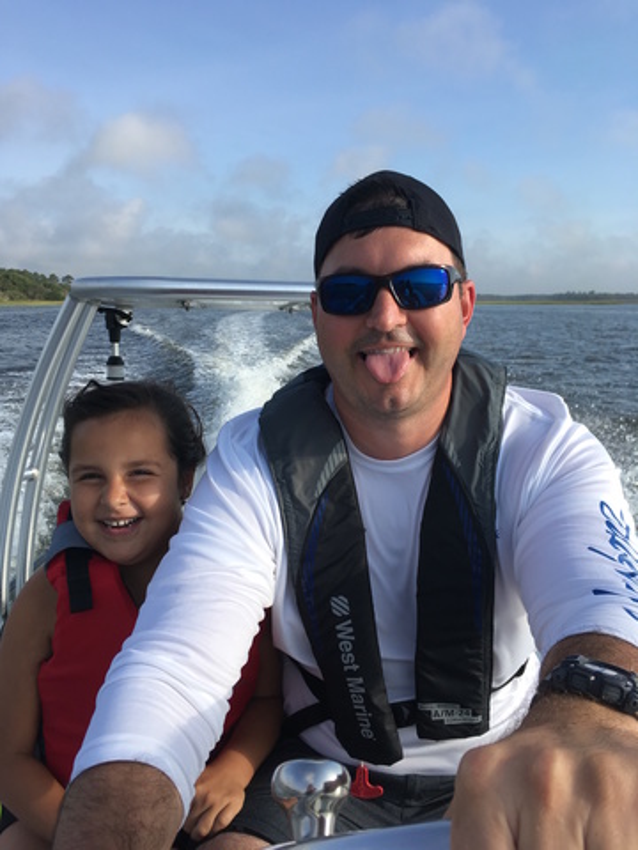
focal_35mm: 29
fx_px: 713
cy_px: 425
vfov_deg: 61.7
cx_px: 319
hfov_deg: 48.2
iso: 25
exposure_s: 1/916
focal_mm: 4.15
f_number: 2.2
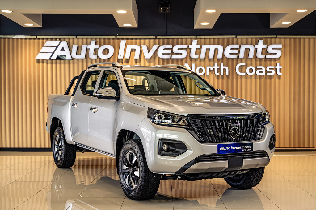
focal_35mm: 50
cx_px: 158
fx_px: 439
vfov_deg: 27.0
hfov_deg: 39.6
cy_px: 105
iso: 500
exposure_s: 1/125
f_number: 4.5
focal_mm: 50
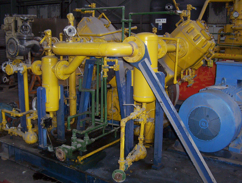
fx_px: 273
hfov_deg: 47.8
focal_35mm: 39
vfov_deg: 37.0
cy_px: 92
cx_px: 121
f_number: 3.84
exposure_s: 1/60
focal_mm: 5.26
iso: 140
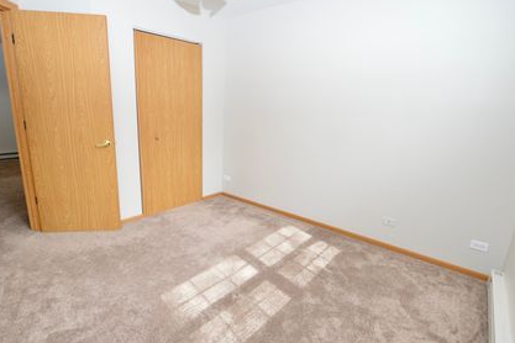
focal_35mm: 18
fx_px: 257
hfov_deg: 89.8
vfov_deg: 67.4
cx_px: 236
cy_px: 175
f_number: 4.5
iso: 400
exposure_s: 1/80
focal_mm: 10
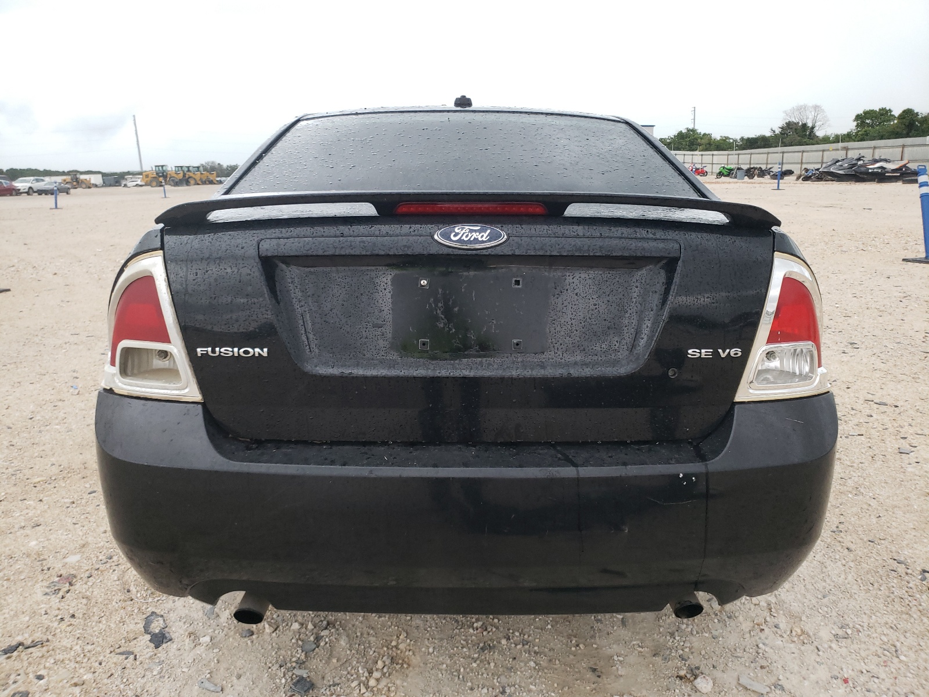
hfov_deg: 67.3
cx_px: 464
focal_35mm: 26
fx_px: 698
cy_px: 348
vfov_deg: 53.1
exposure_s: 1/50
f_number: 1.5
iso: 123
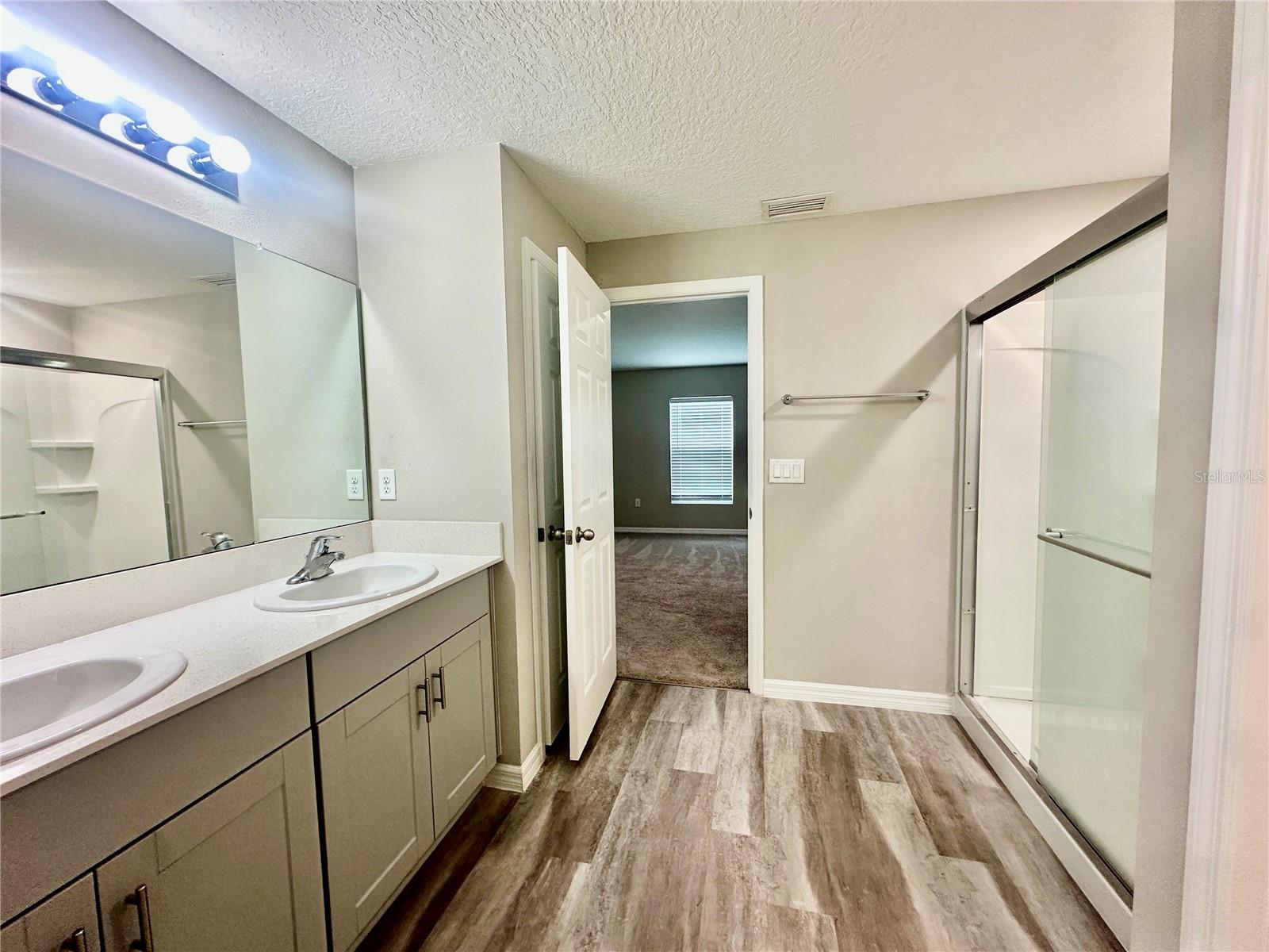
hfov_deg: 102.1
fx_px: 513
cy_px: 476
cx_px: 634
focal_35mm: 14
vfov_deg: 85.7
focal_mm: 2.22
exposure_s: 1/120
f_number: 2.2
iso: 200
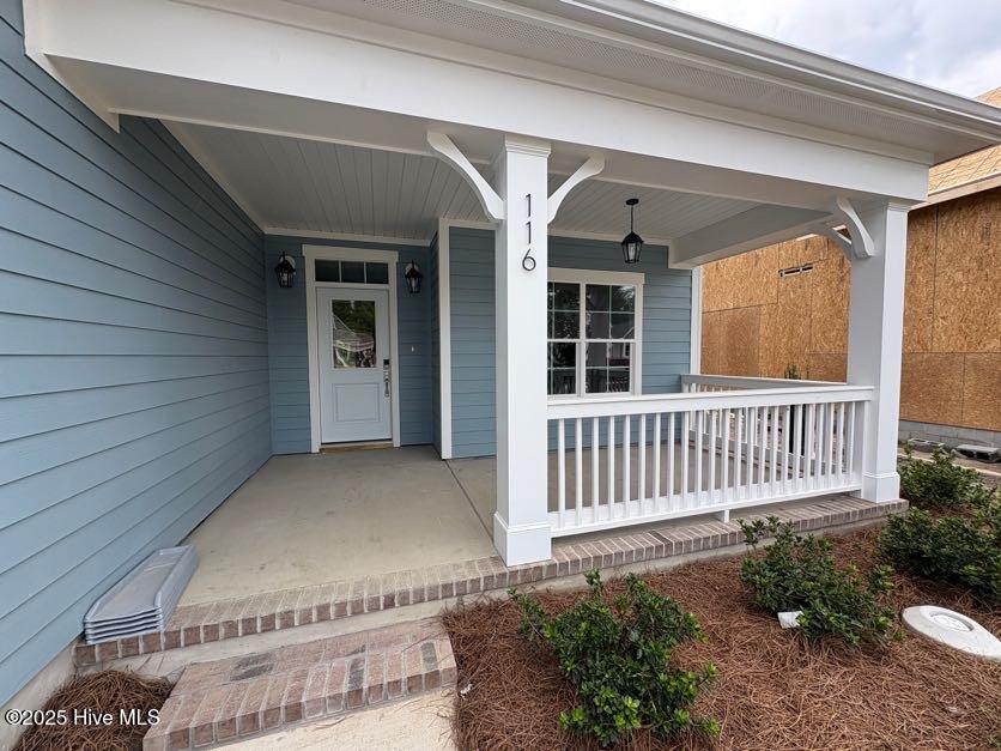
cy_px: 376
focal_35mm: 14
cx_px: 500
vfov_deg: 85.7
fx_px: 405
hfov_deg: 102.1
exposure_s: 1/307
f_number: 2.2
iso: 40
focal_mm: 2.22
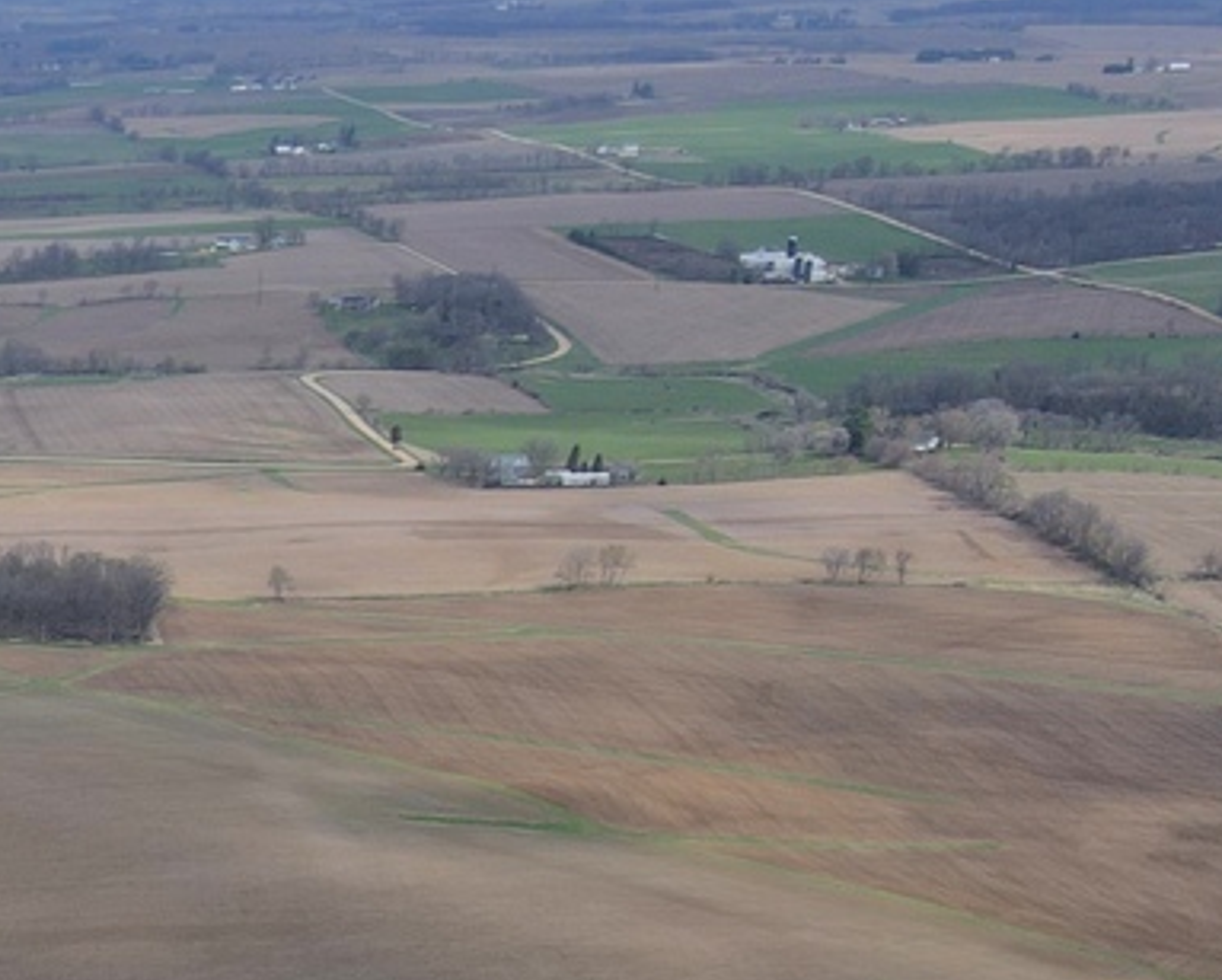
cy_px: 1628
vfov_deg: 15.6
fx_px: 3185
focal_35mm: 88
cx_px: -418
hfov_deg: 19.8
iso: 100
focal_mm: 4.5
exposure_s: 1/640
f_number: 2.8
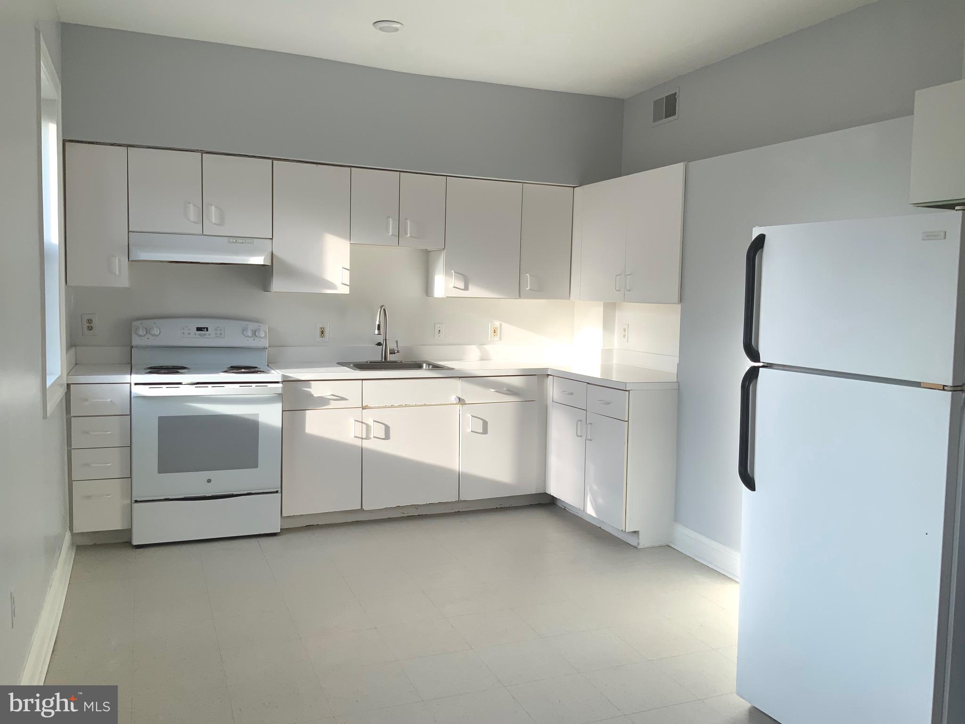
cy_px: 362
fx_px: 808
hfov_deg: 61.7
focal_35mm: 29
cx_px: 482
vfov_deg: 48.2
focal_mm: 3
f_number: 1.8
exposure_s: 1/312
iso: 16
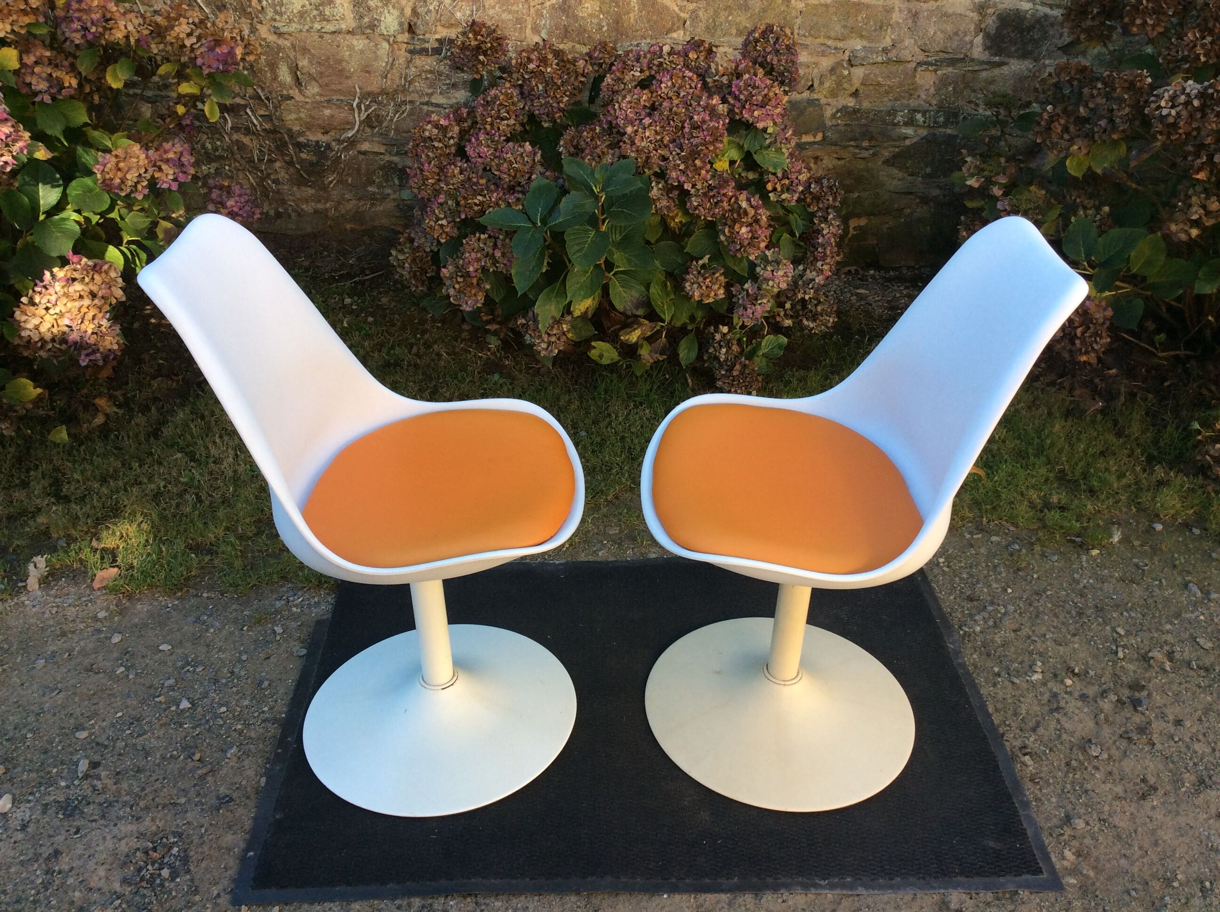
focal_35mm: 32
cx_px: 610
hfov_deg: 56.9
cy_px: 456
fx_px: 1126
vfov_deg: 44.1
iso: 32
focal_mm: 3.3
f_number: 2.4
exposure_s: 1/199
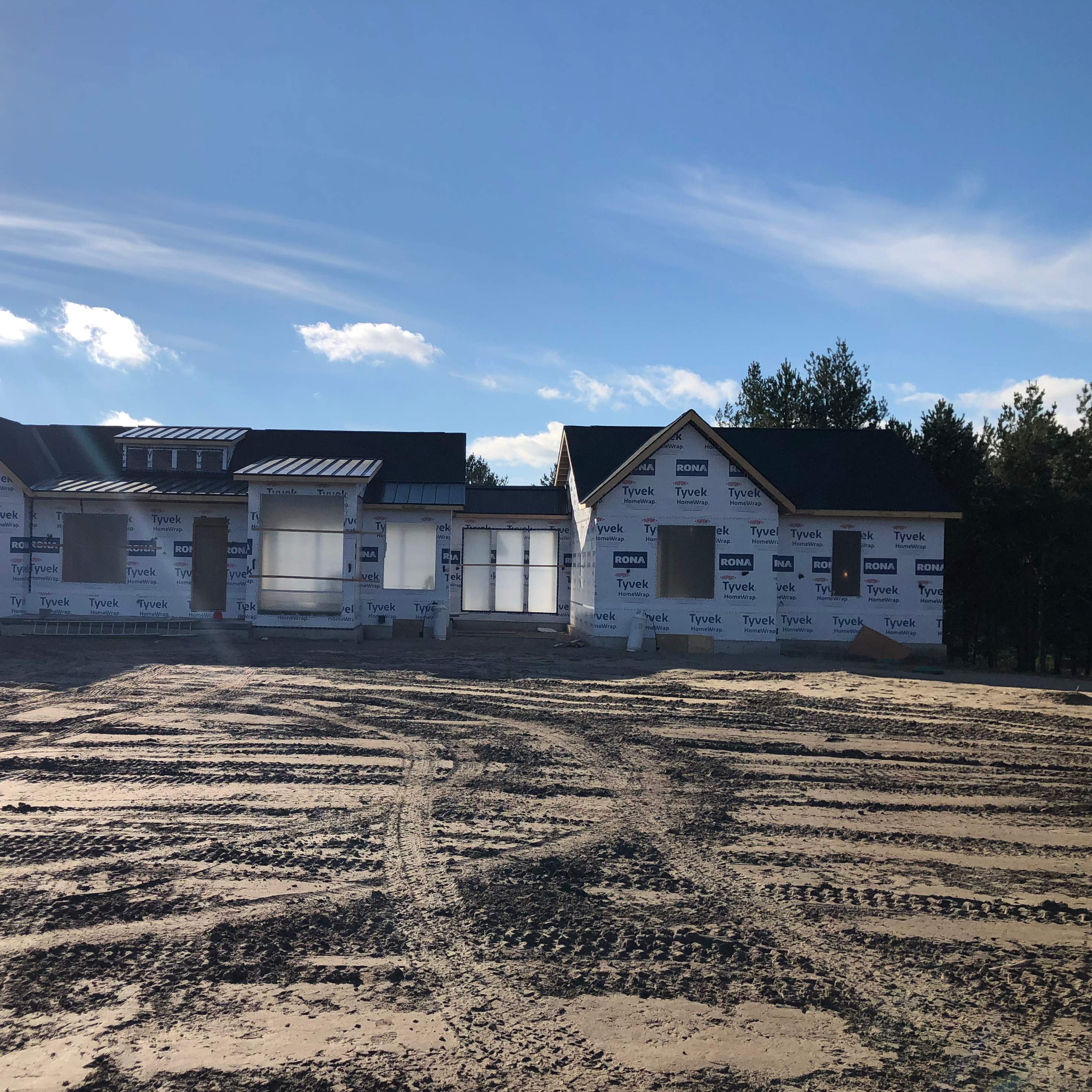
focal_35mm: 34
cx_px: 381
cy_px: 554
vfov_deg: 48.4
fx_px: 1213
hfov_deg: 47.8
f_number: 1.8
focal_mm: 3.99
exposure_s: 1/4000
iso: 20
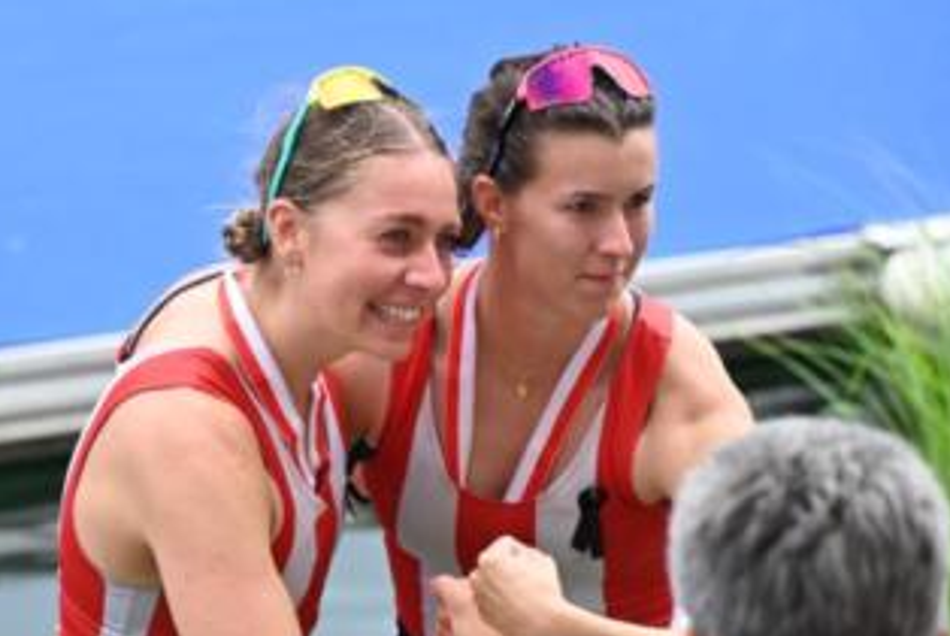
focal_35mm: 318
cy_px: 230
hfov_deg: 6.5
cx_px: 387
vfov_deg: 4.3
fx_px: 8399
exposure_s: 1/250
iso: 500
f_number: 6.3
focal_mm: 200
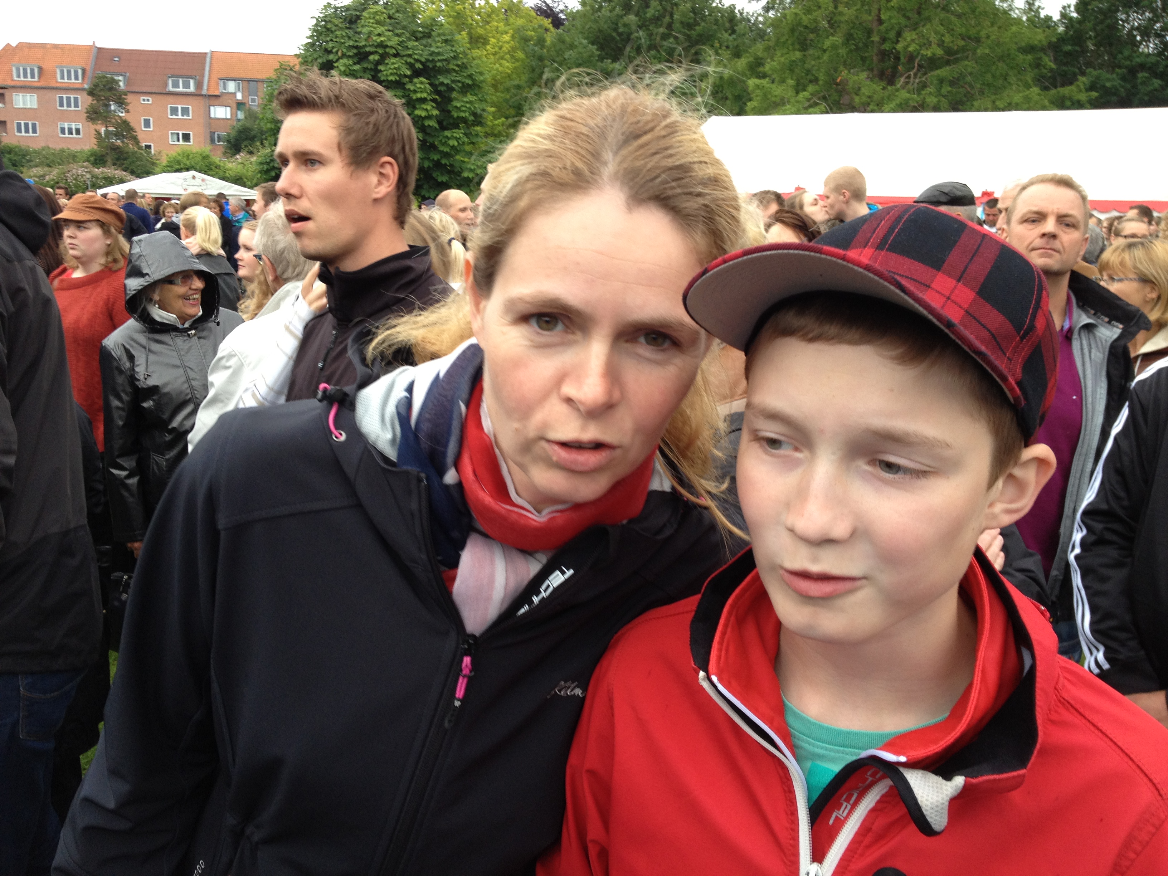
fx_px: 1181
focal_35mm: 35
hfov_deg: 52.6
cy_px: 438
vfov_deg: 40.7
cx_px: 584
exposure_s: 1/60
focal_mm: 4.28
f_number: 2.4
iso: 80
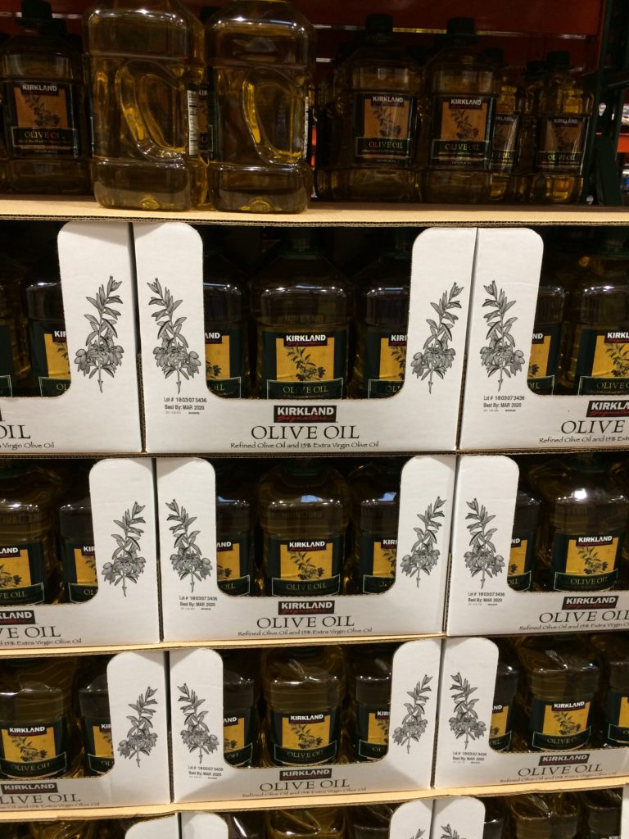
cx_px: 314
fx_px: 703
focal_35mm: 29
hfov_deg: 48.2
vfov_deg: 61.7
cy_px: 420
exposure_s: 1/30
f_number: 2.2
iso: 160
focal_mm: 4.15
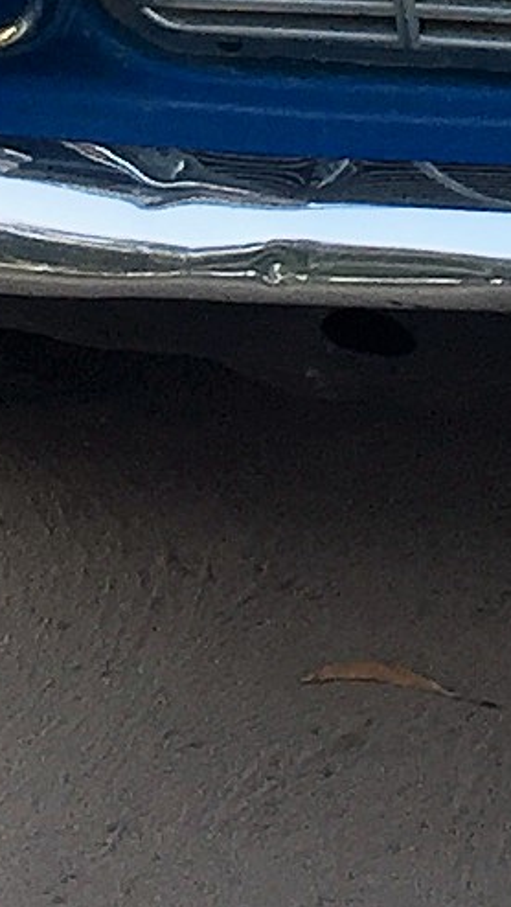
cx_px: 1252
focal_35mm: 209
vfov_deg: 9.5
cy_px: -1032
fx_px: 5025
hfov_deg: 5.6
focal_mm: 4.15
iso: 32
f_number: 2.2
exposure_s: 1/121
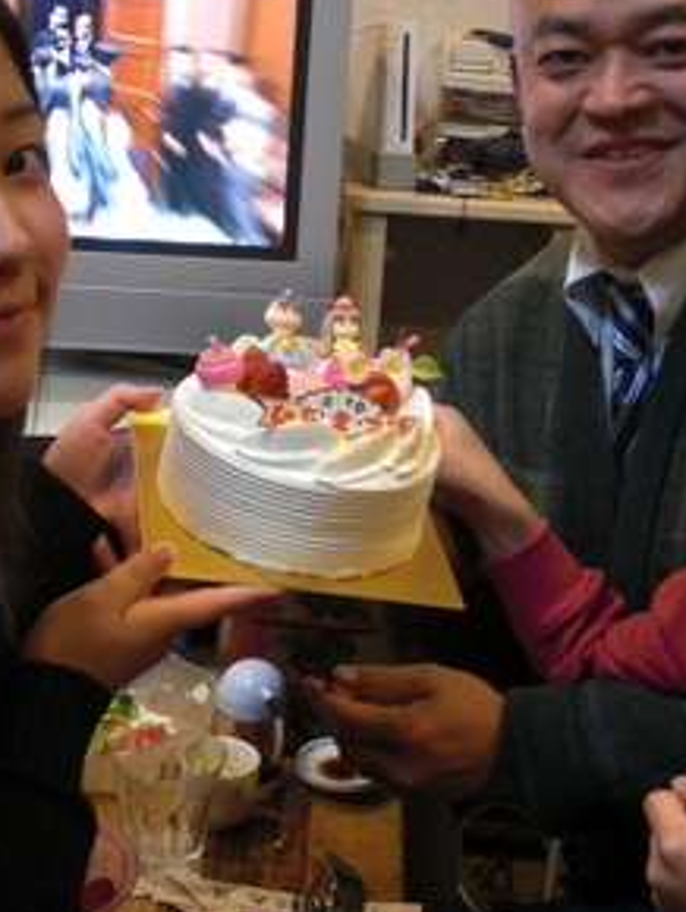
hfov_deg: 23.7
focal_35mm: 62
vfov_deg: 31.0
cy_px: 338
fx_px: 1636
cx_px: 343
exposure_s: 1/13
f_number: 2.8
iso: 200
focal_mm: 6.3
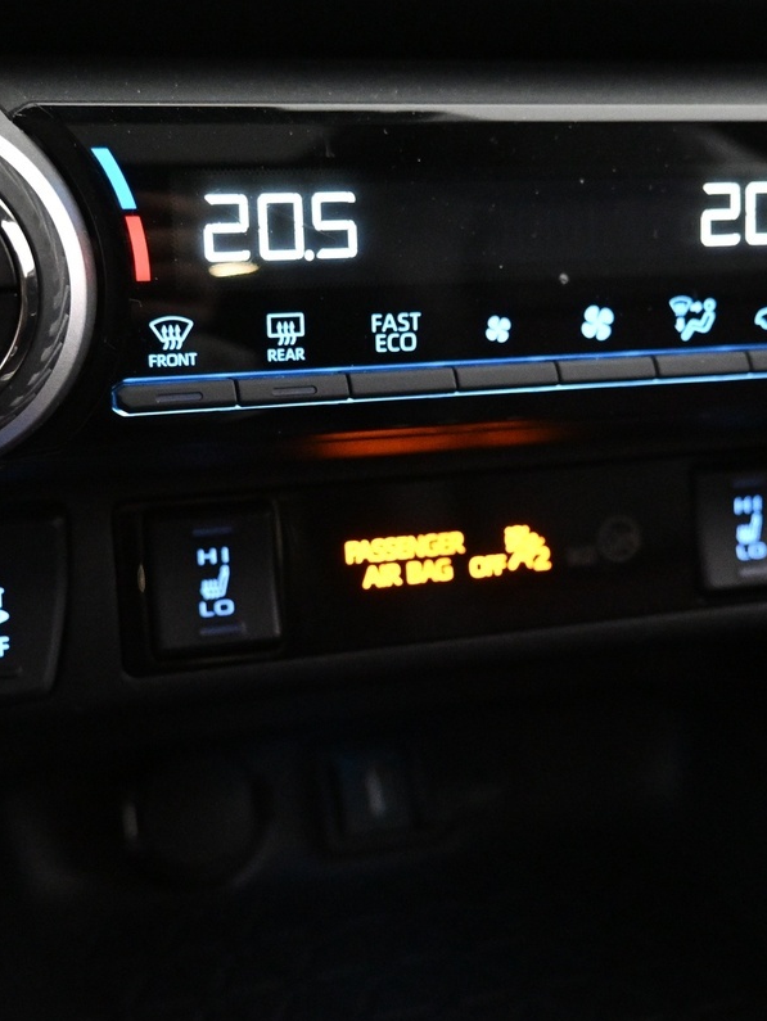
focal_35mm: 47
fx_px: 1387
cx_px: 419
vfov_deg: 40.4
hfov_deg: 30.9
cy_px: 457
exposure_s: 1/40
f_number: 3.5
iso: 4000
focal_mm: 16
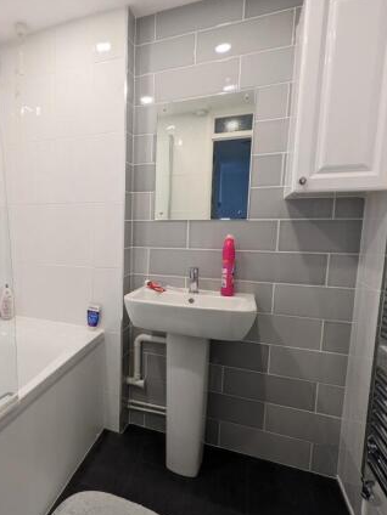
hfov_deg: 56.1
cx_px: 70
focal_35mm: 22
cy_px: 262
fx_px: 328
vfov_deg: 76.4
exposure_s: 1/25
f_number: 2.2
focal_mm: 2.22
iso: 49
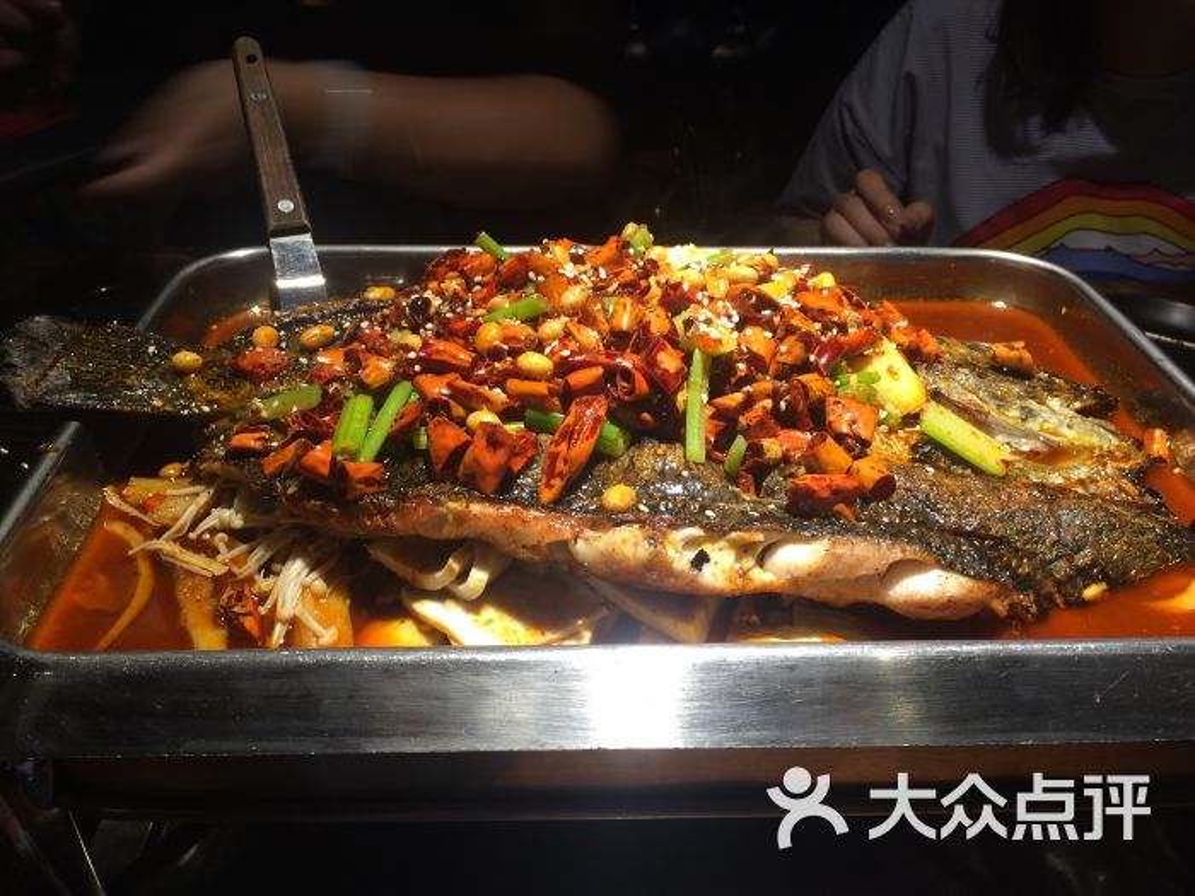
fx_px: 1001
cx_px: 598
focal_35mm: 29
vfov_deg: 48.2
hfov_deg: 61.7
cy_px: 448
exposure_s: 1/33
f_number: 2.2
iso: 40
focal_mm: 4.15
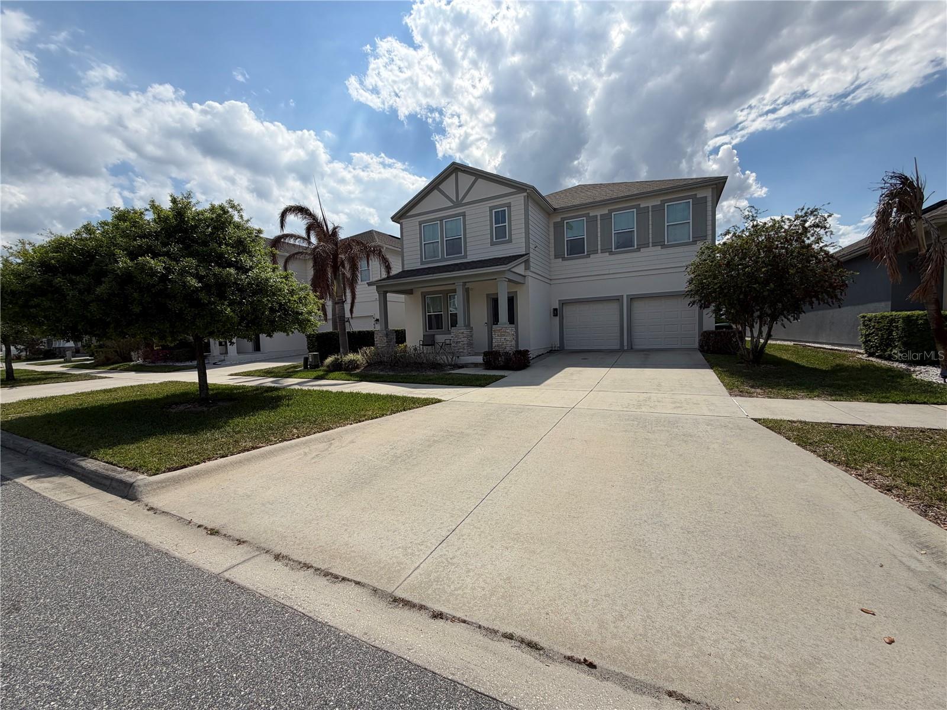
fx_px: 383
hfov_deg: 102.1
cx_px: 474
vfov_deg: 85.7
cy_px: 355
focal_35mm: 14
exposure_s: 1/1848
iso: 20
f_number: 2.2
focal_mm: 2.22
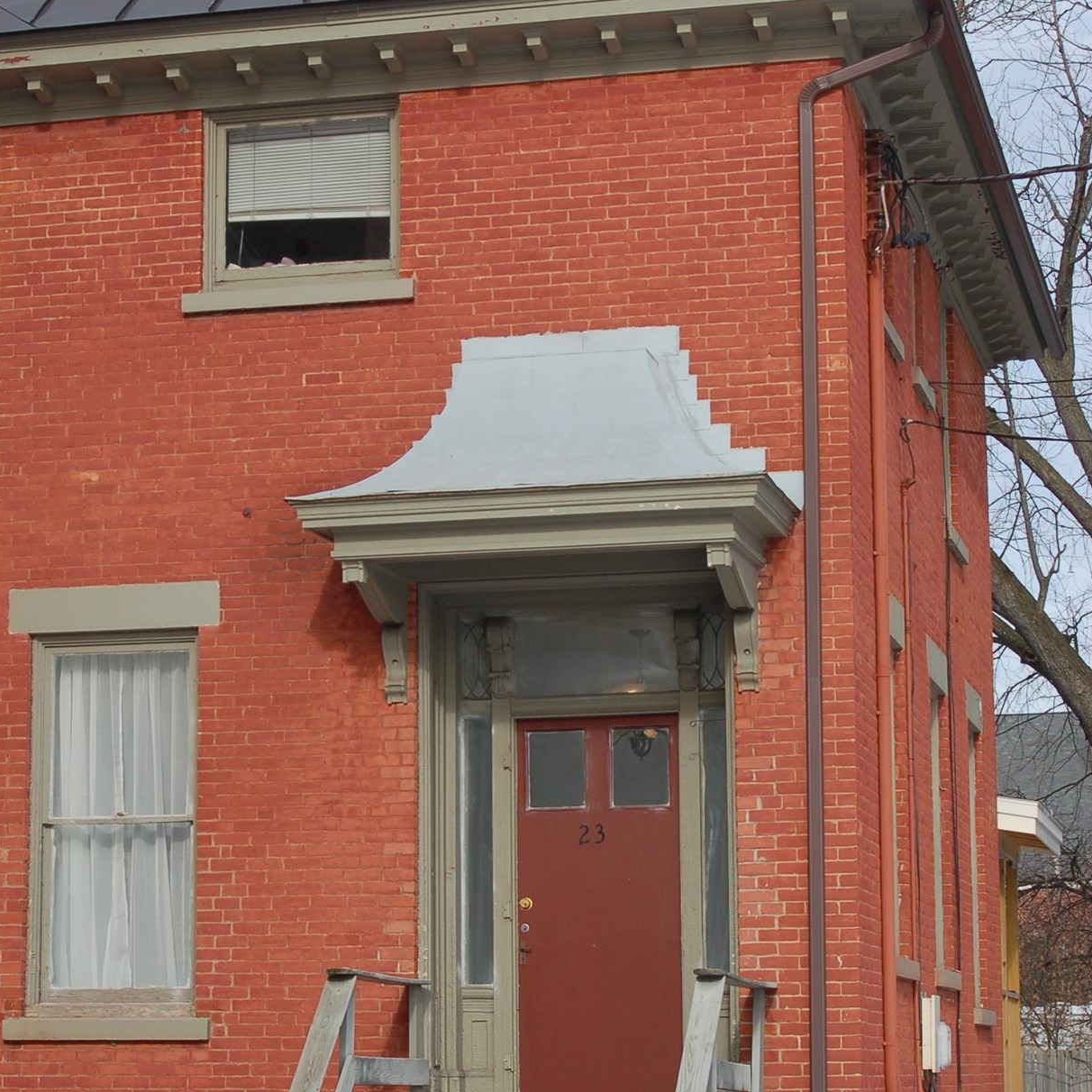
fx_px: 3284
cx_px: 411
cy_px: 518
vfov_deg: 18.9
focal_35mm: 92
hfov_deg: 18.9
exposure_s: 1/320
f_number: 9
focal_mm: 38
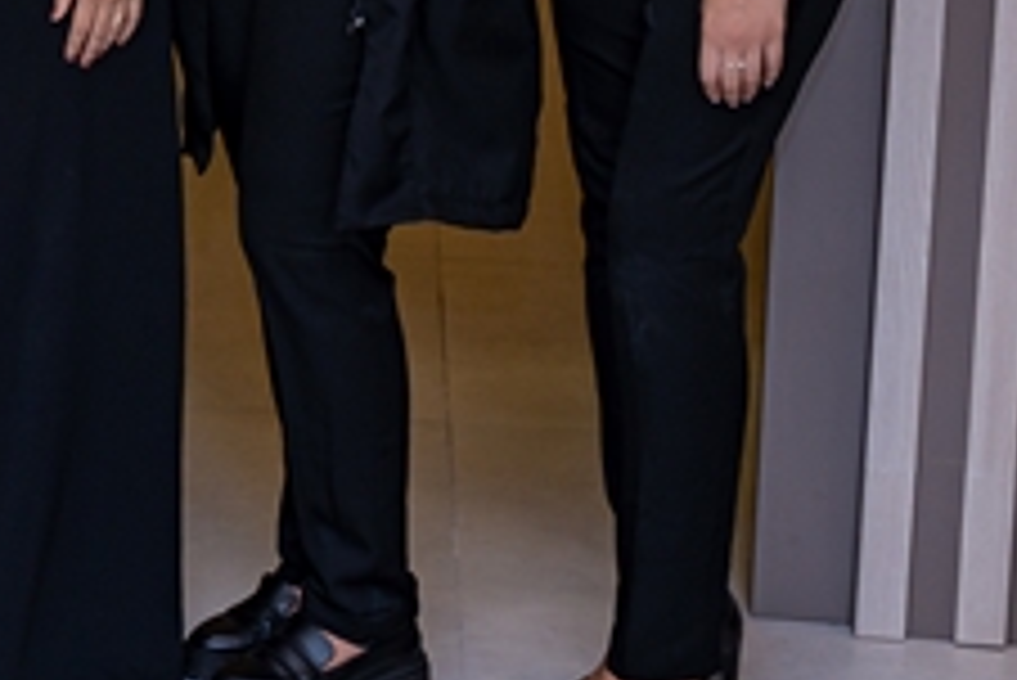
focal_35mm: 118
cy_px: -149
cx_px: -421
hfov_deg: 16.1
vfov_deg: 11.4
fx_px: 3336
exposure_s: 1/200
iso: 100
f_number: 3.2
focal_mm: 24
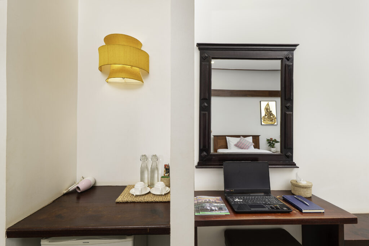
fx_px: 164
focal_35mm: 16
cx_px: 184
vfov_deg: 73.7
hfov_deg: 96.8
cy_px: 123
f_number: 6.3
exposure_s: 1/10
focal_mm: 16
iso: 100
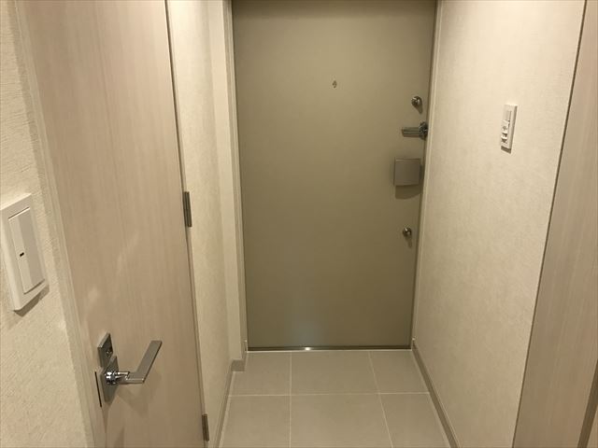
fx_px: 484
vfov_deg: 49.7
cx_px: 299
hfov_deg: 63.4
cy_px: 224
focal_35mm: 28
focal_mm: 3.99
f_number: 1.8
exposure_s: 1/25
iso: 32
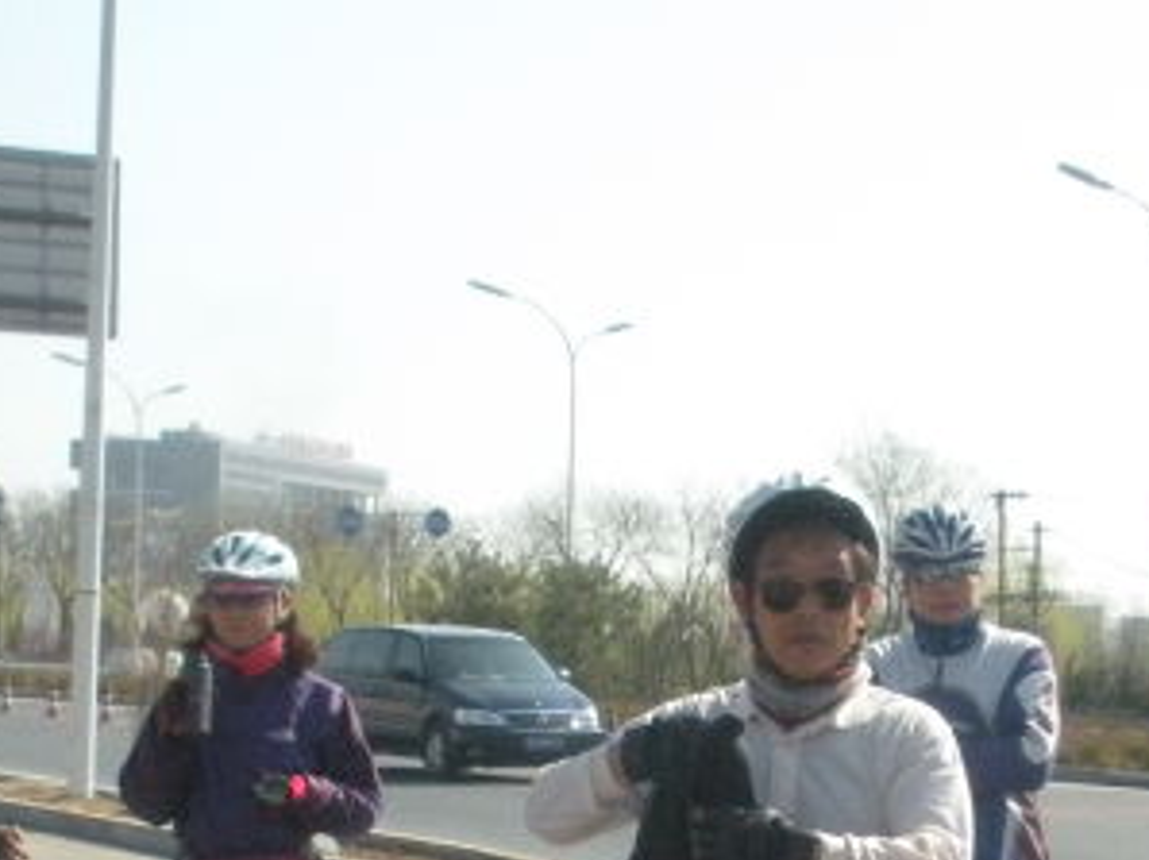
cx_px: 652
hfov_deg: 20.9
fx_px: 3118
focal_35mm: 94
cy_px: 629
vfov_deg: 15.6
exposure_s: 1/1500
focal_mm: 6.3
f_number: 5.6
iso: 400
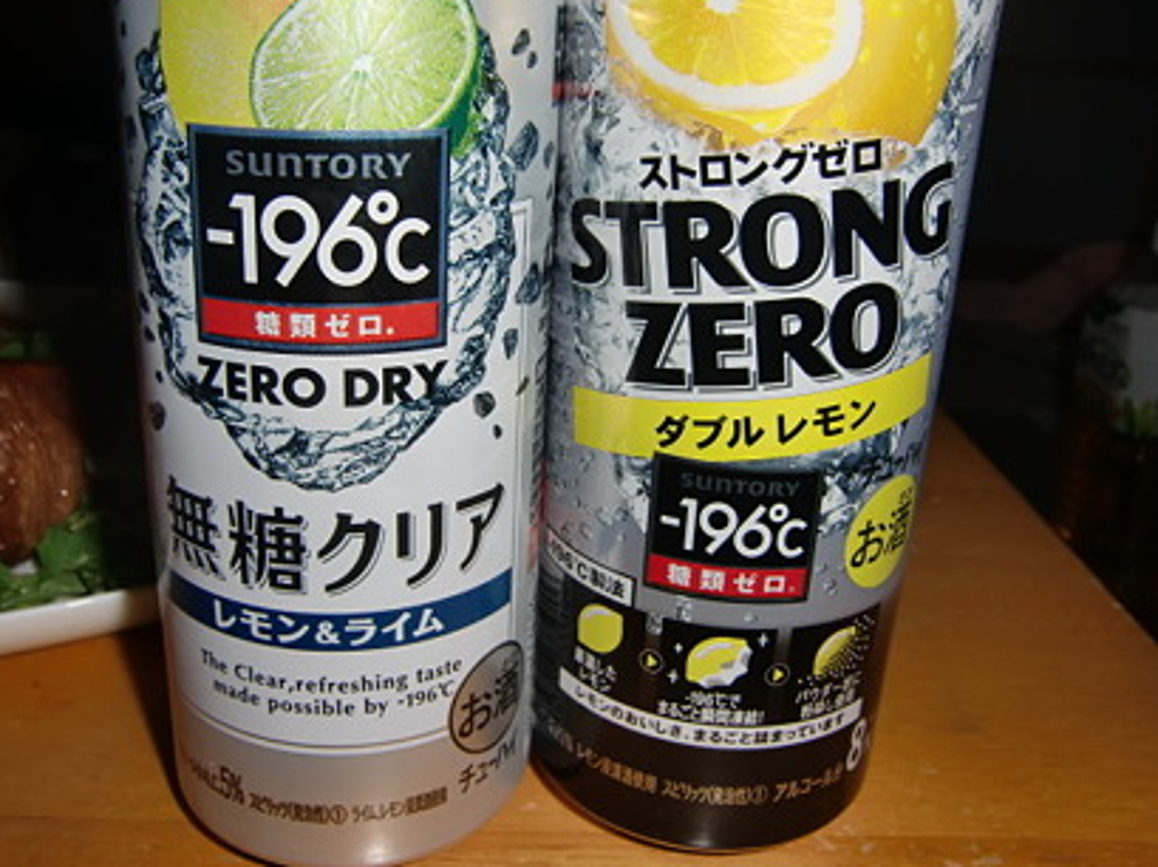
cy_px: 394
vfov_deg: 44.1
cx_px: 522
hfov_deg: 56.8
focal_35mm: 32
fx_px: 1070
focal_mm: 5.2
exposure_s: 1/15
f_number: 7.9
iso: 64
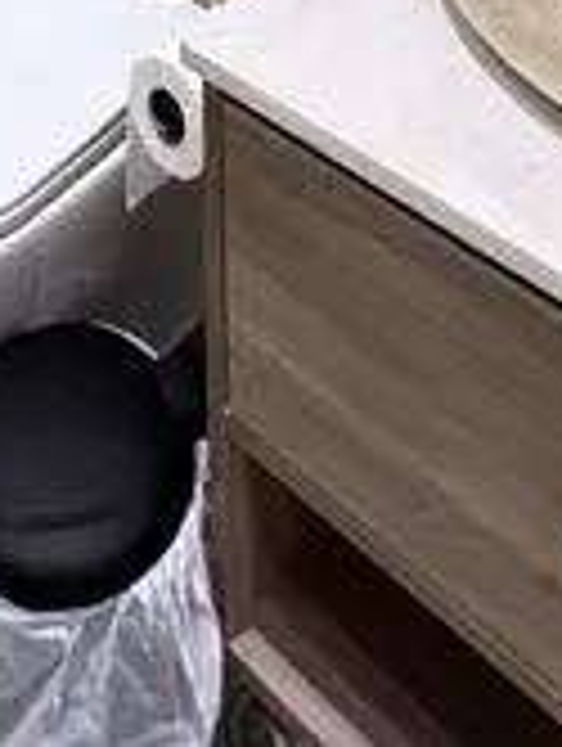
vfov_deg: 18.1
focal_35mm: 59
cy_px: -824
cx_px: 115
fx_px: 1274
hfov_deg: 24.5
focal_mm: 2.22
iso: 320
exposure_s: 1/50
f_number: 2.2
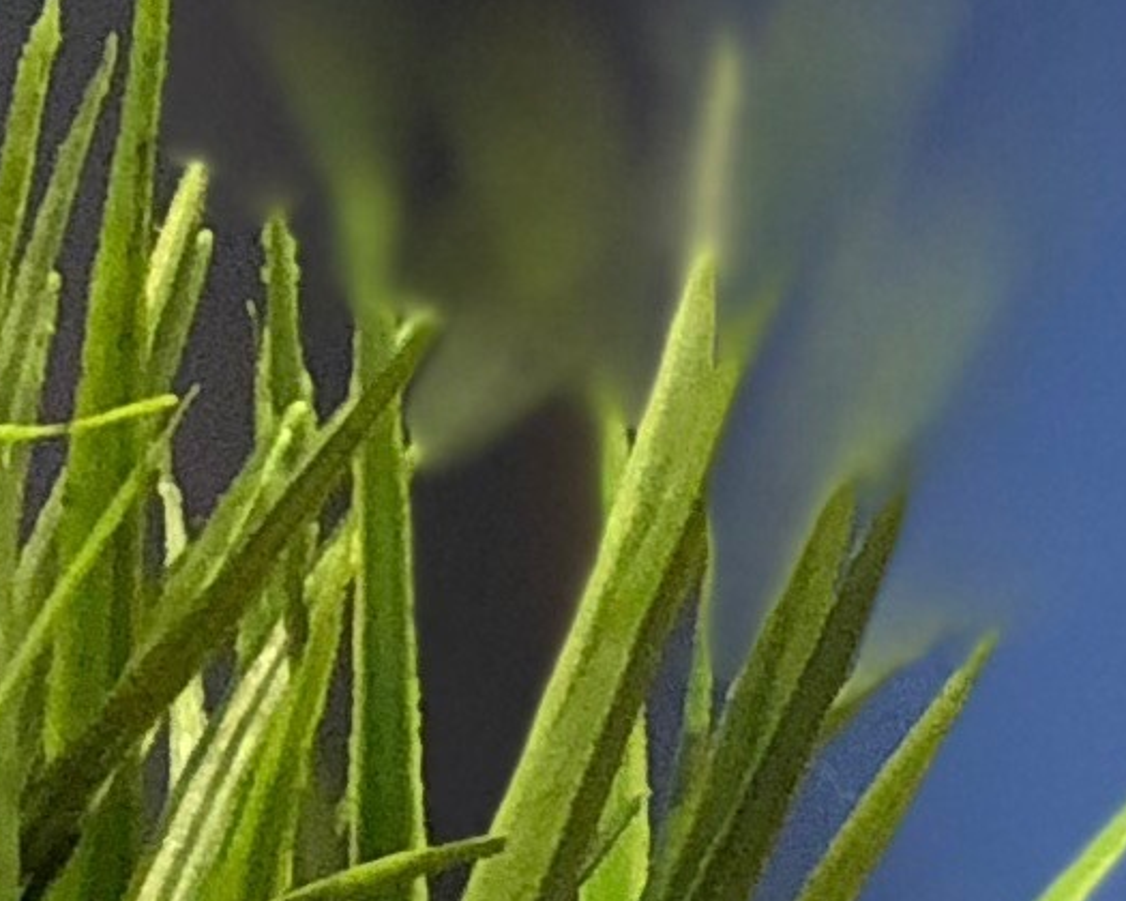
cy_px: 2480
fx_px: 12997
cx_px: 4189
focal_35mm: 390
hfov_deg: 4.6
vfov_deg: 3.9
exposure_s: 1/24
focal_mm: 6
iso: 160
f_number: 2.4
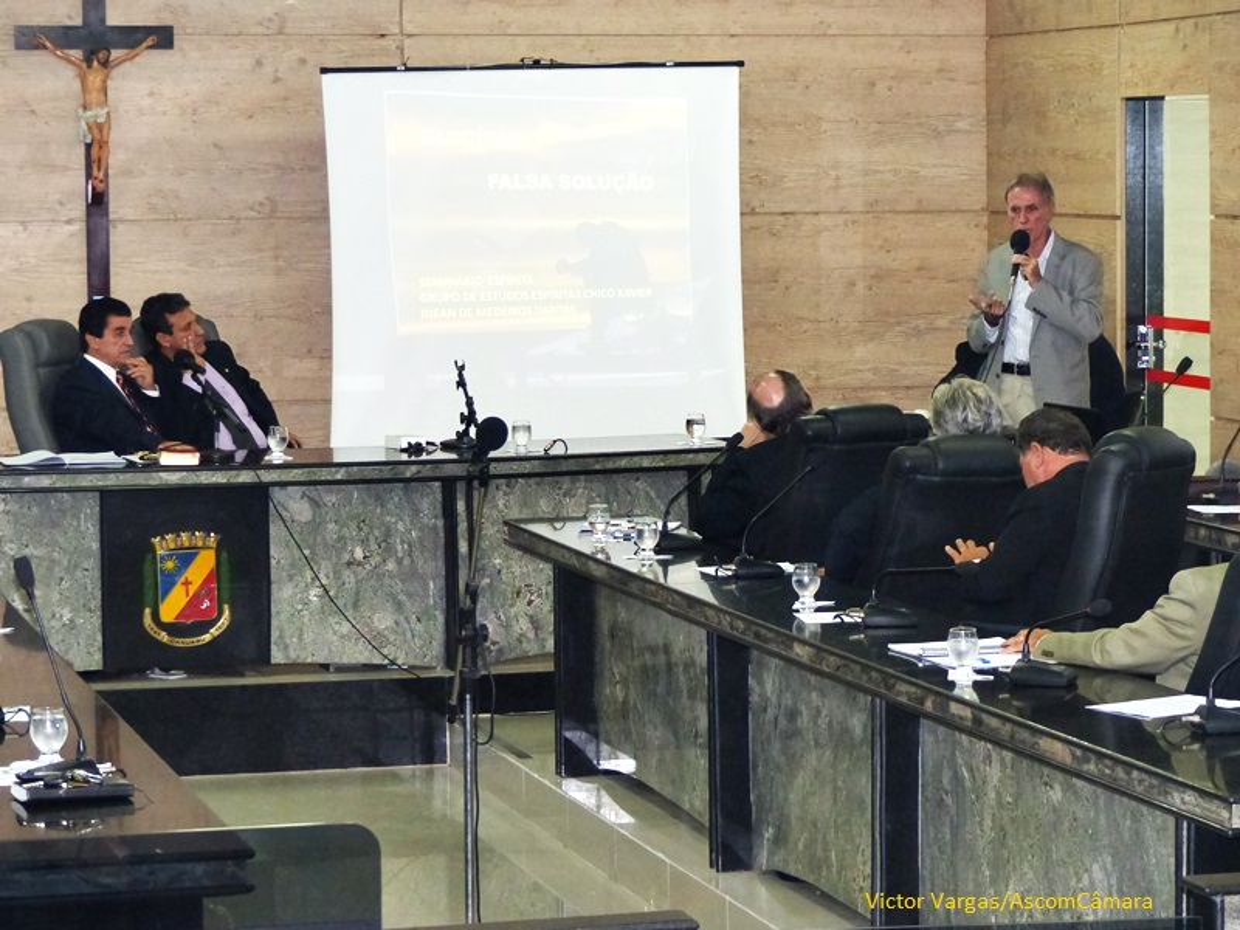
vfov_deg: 13.6
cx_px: 620
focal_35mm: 109
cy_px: 465
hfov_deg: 18.0
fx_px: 3905
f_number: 2.8
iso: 800
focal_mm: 19.6
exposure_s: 1/60
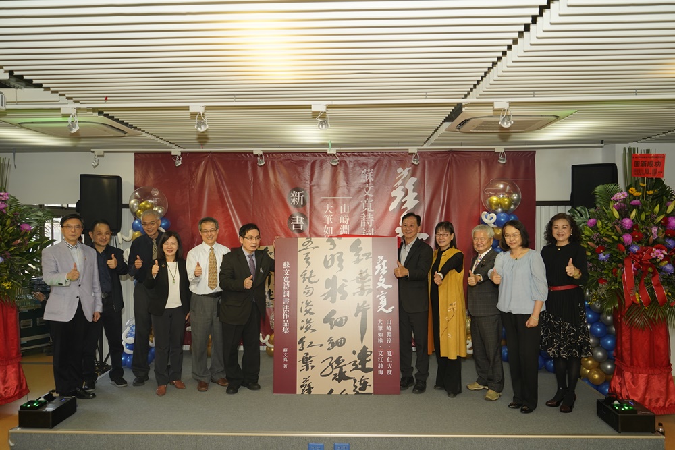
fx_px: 525
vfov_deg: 46.4
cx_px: 338
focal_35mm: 28
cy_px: 225
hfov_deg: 65.5
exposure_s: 1/250
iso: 640
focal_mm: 28
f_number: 4
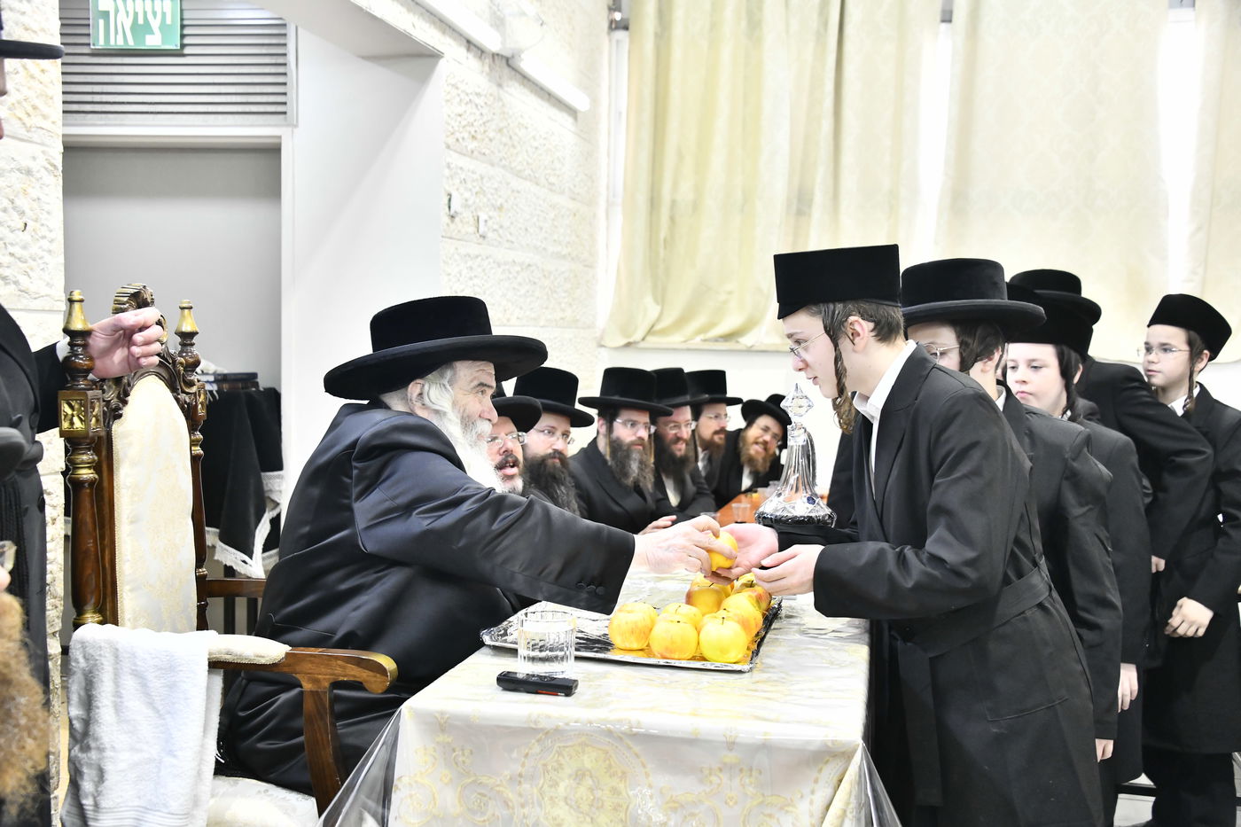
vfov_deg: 31.9
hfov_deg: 46.4
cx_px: 620
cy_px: 414
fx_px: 1448
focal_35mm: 42
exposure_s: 1/200
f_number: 5.6
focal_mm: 42
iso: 2000
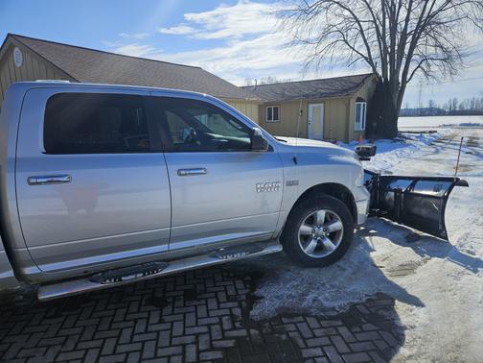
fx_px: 321
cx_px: 242
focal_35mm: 23
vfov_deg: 58.9
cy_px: 182
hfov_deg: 73.9
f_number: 1.8
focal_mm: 5.4
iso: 25
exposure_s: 1/4210
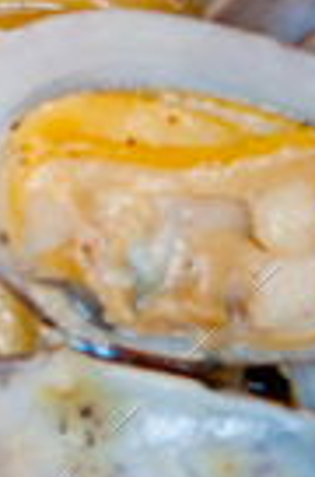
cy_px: -451
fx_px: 9036
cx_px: -623
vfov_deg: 3.0
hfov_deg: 2.0
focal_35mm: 685
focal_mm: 105
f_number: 11
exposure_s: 1/200
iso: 200
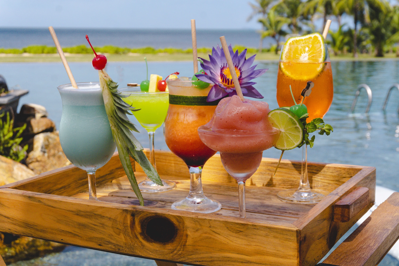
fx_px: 615
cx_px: 200
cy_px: 133
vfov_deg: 24.4
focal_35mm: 56
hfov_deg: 35.9
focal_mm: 37
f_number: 9
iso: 500
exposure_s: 1/1250
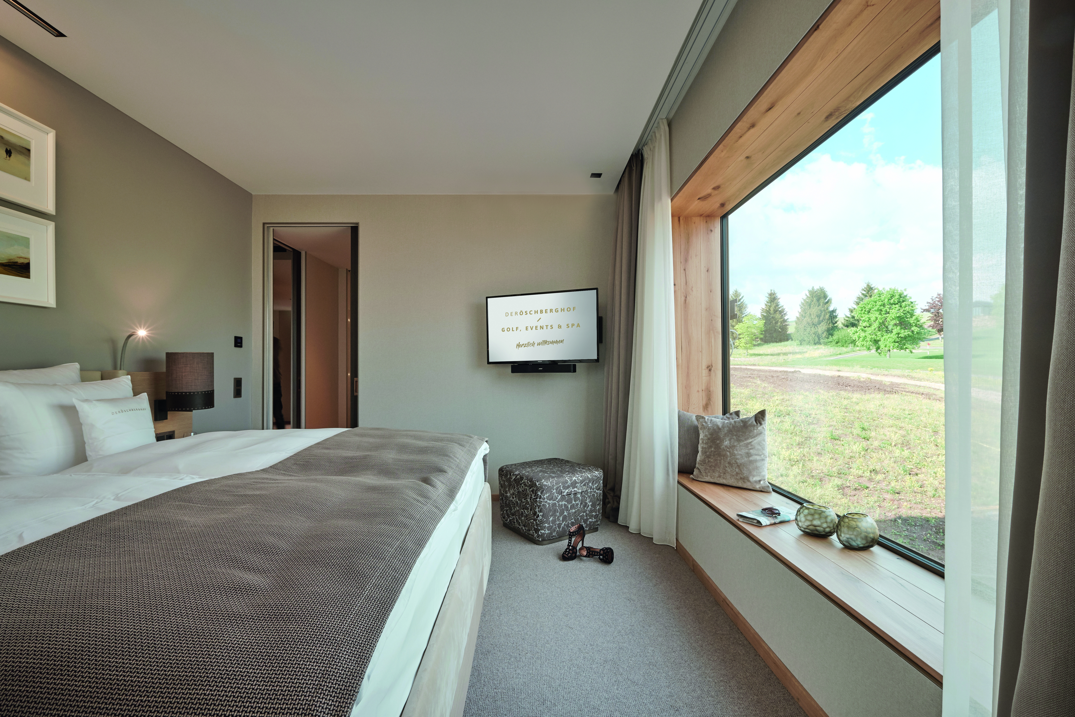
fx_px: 448
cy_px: 358
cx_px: 538
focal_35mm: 15
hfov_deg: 100.4
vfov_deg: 77.3
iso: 200
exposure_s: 1/6
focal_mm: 10
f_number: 11
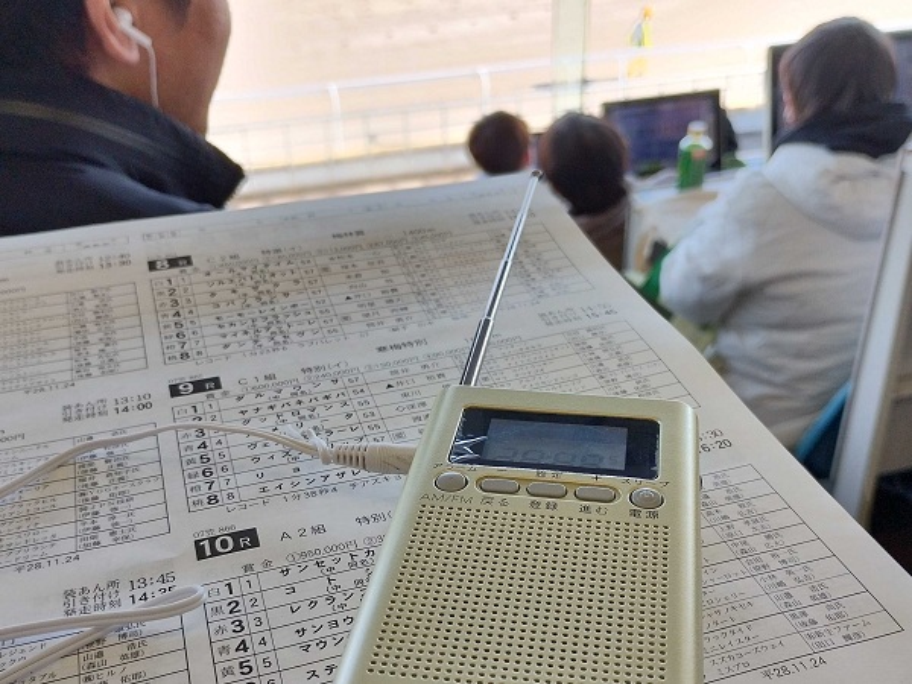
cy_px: 342
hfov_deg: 63.4
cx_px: 456
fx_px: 738
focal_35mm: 28
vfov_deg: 49.7
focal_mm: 4.27
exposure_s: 1/100
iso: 160
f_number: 1.8
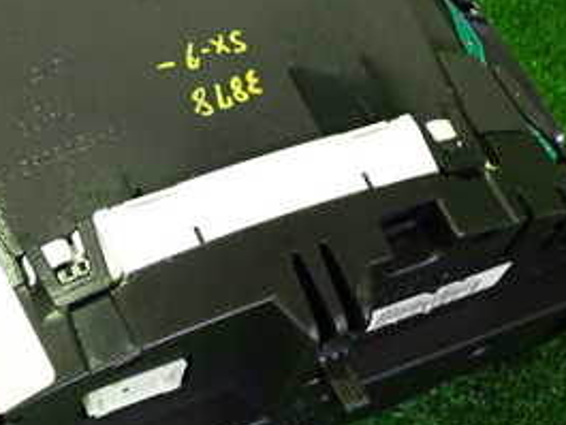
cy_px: 184
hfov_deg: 28.1
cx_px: 135
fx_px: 1112
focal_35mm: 68
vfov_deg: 21.6
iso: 800
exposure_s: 1/20
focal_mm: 5.4
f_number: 2.3
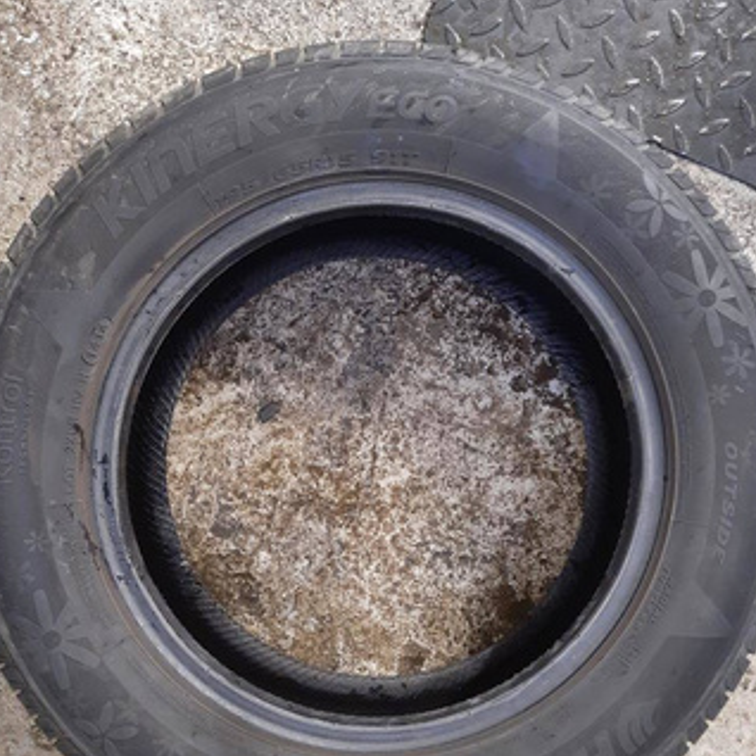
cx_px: 388
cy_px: 478
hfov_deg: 54.0
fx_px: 741
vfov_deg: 53.4
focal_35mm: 30
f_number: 1.8
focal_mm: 5.23
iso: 500
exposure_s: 1/10
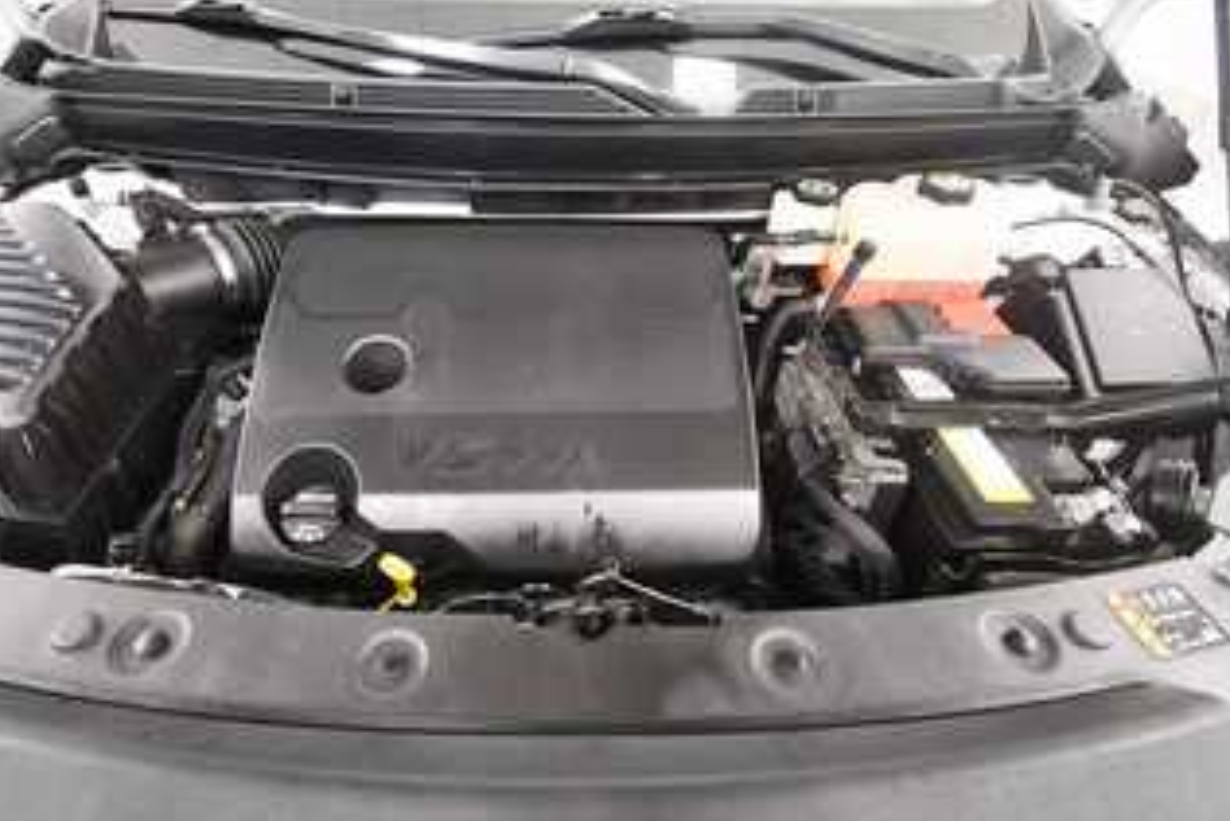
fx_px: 649
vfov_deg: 64.6
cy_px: 387
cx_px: 580
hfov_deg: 86.8
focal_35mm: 19
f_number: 4.5
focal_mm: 10
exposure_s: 1/80
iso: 3200
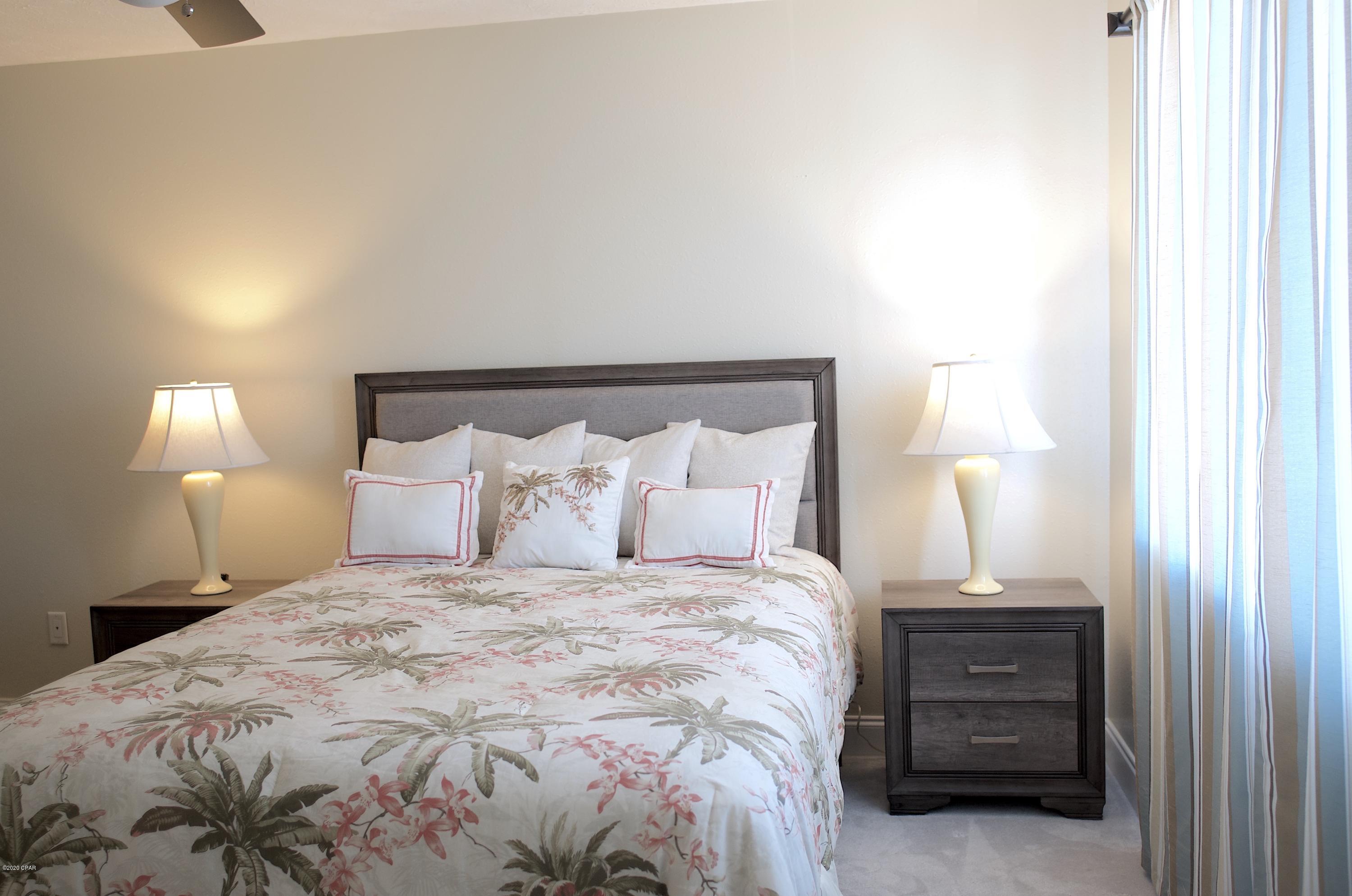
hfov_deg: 62.0
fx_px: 1124
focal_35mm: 30
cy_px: 448
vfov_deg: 43.4
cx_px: 676
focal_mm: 20
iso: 280
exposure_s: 1/30
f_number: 1.8
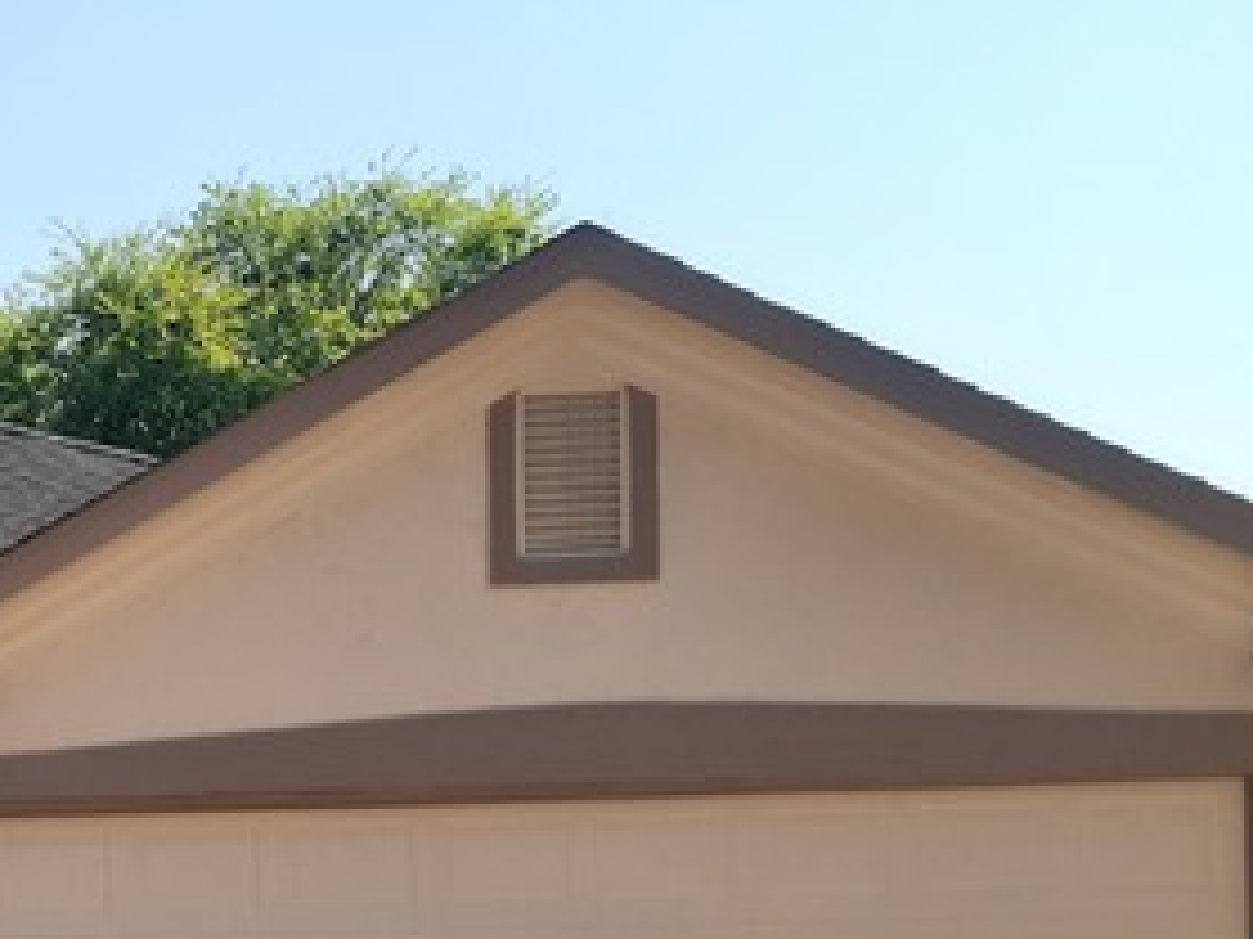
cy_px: 863
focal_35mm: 62
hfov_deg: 28.1
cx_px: -157
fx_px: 2243
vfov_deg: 23.0
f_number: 1.9
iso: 40
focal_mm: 3.6
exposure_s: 1/1161
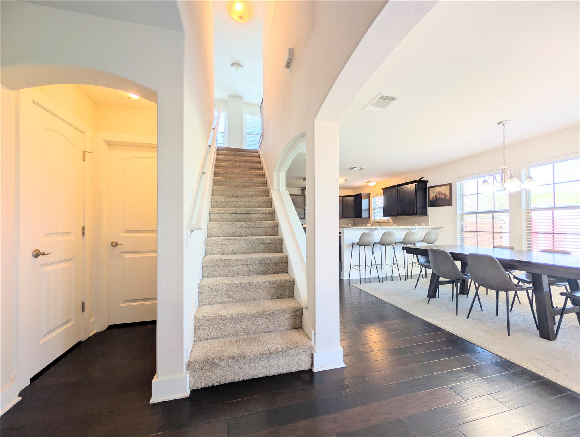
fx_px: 201
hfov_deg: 110.5
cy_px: 218
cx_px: 290
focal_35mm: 12
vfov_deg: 94.6
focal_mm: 2.02
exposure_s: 1/187
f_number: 1.7
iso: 50
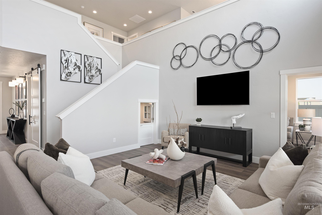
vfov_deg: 64.6
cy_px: 108
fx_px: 170
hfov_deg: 86.9
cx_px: 161
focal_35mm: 19
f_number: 6.3
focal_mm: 19
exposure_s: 1/3
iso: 320
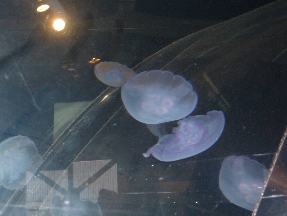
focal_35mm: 55
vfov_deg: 26.6
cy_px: 108
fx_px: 456
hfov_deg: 34.9
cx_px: 144
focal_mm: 9.3
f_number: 4.3
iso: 500
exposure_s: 1/30
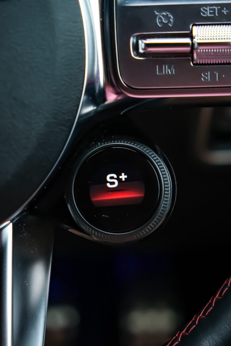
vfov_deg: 19.3
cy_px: 175
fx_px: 1020
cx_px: 110
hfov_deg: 12.9
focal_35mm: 106
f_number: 4
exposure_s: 1/125
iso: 640
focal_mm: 55
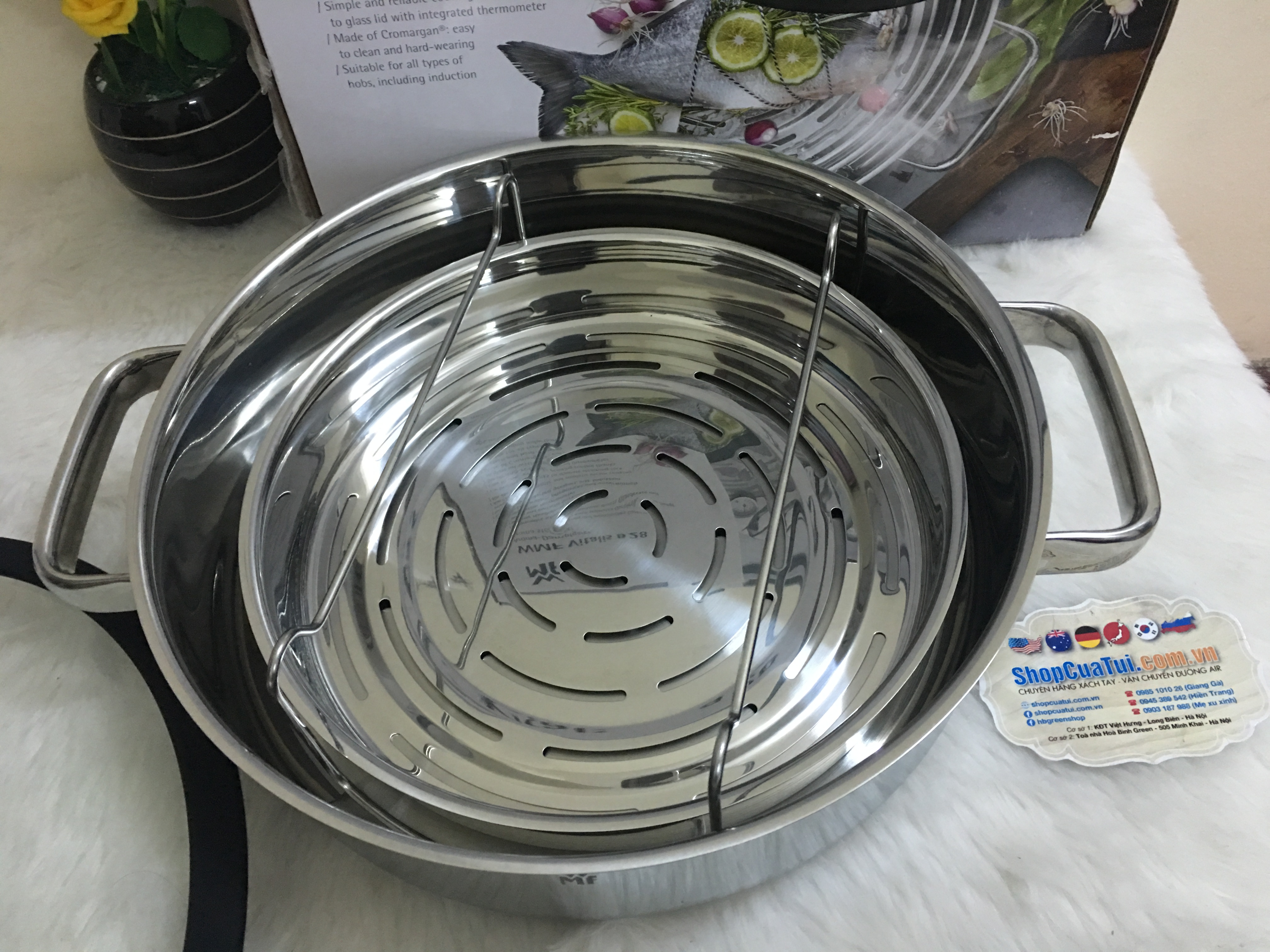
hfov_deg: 61.7
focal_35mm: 29
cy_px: 476
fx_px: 1064
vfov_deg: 48.2
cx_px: 635
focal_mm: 4.15
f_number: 2.2
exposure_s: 1/10
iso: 80
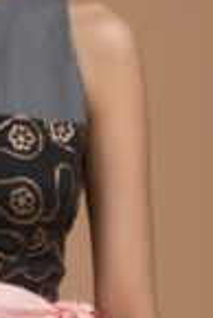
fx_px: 2683
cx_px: -52
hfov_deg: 4.5
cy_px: 566
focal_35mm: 303
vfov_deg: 6.6
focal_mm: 44
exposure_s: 1/125
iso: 100
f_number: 13
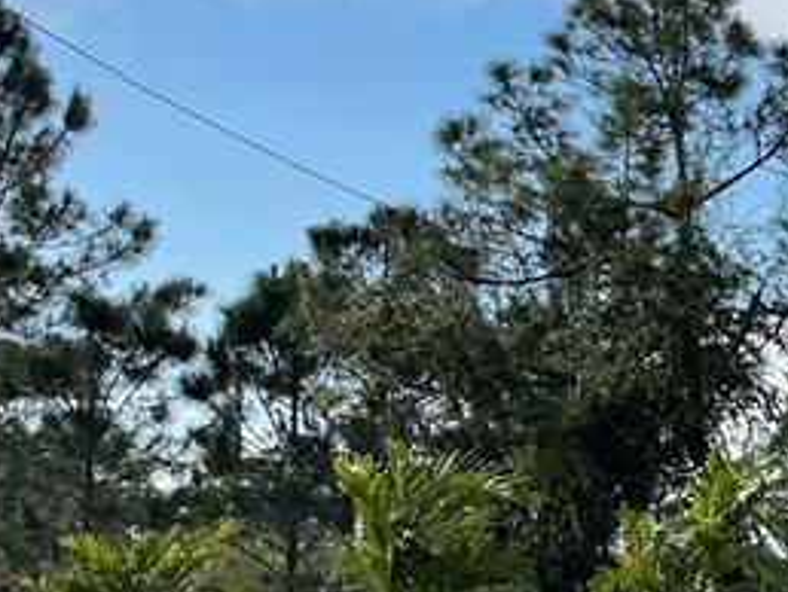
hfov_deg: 16.0
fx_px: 2347
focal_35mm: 103
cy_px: 473
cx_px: 1442
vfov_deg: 14.3
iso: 32
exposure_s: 1/3559
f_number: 1.6
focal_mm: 5.1
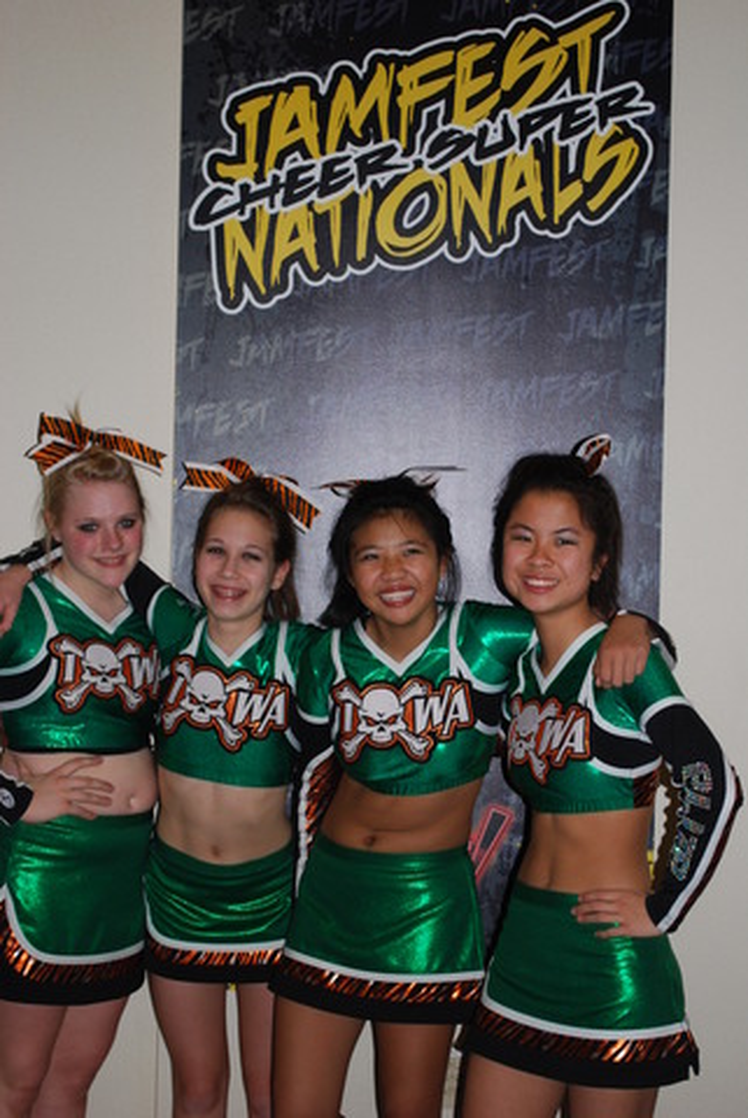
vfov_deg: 33.4
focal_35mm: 60
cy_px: 559
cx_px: 374
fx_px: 1866
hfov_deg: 22.7
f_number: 5.3
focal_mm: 40
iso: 200
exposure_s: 1/60
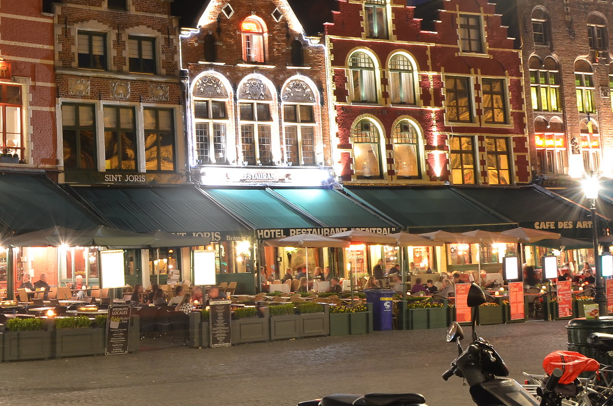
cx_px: 133
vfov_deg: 19.7
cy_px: 85
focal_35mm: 68
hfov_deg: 29.1
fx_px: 1157
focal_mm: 21
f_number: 11
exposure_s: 10
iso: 125
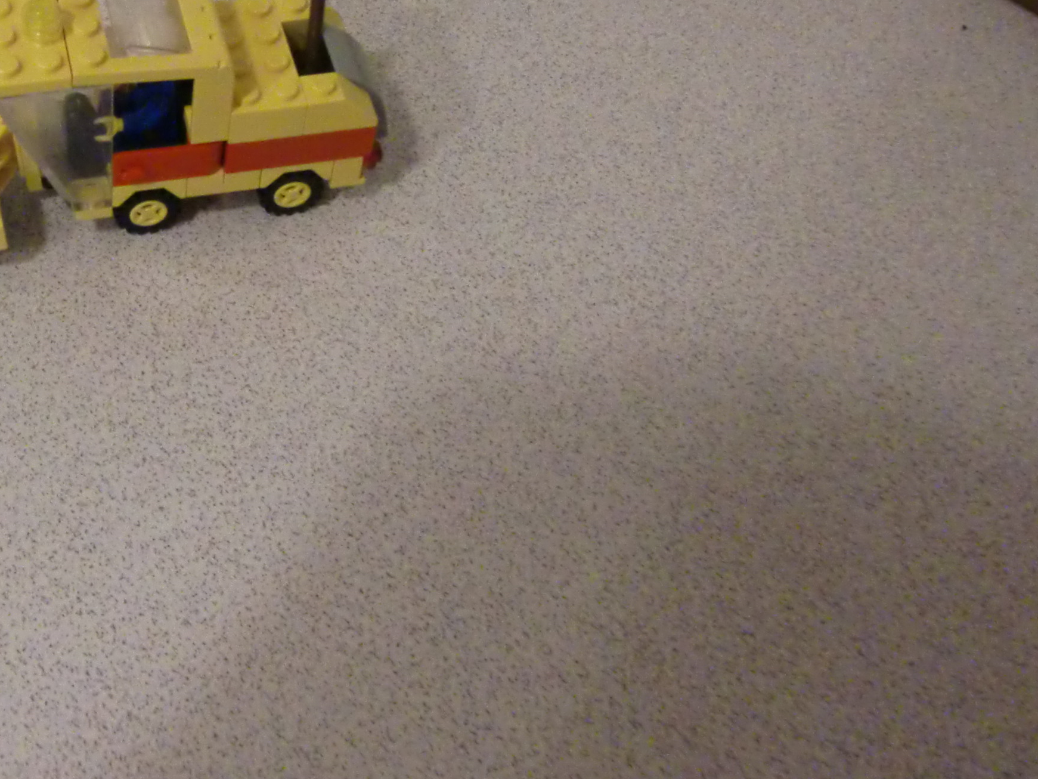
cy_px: 140
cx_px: 188
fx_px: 1349
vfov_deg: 31.2
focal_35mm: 45
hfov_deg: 40.1
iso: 640
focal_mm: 4.3
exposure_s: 1/60
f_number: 3.2
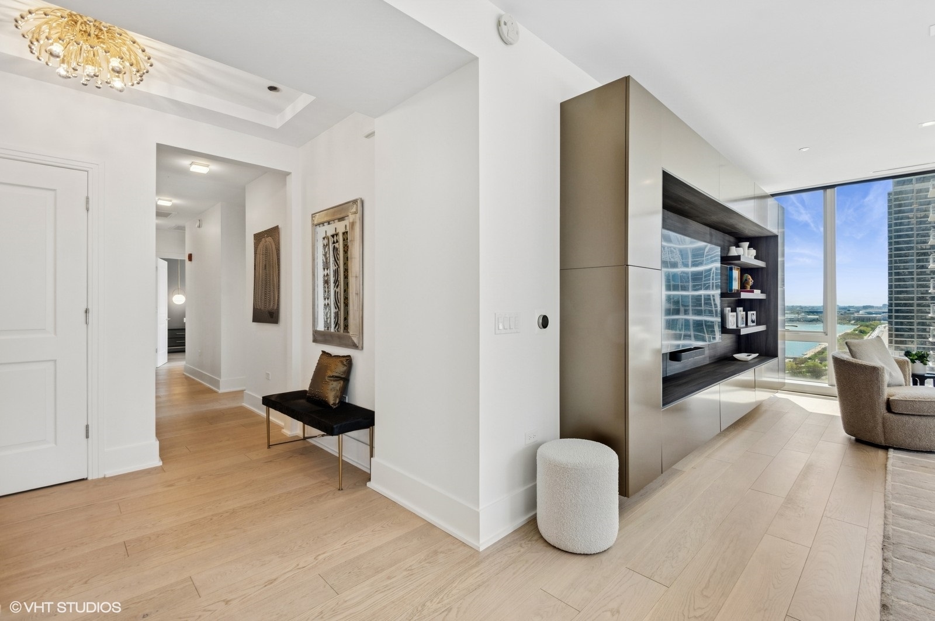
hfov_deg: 100.5
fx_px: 389
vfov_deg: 77.2
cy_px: 310
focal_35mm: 15
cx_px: 468
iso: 200
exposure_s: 1/10
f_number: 11
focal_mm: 10
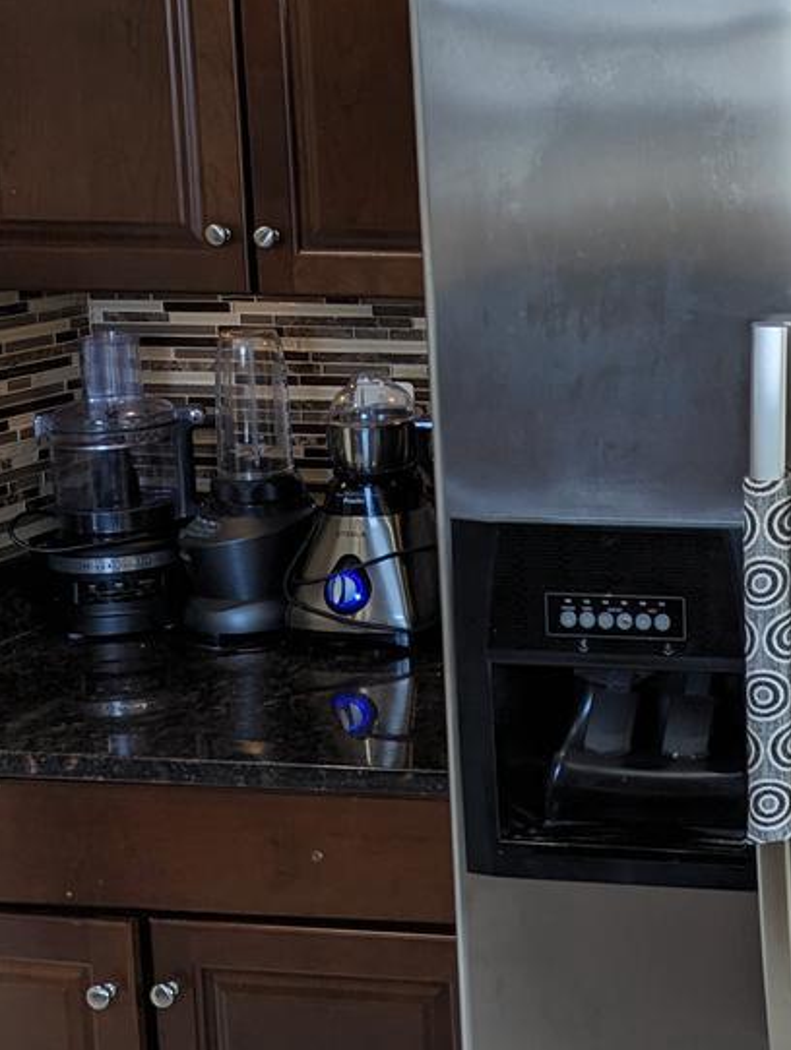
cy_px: 353
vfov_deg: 28.3
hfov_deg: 19.5
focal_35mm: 68
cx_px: 1105
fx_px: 2067
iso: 49
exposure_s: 1/30
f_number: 1.85
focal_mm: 6.81
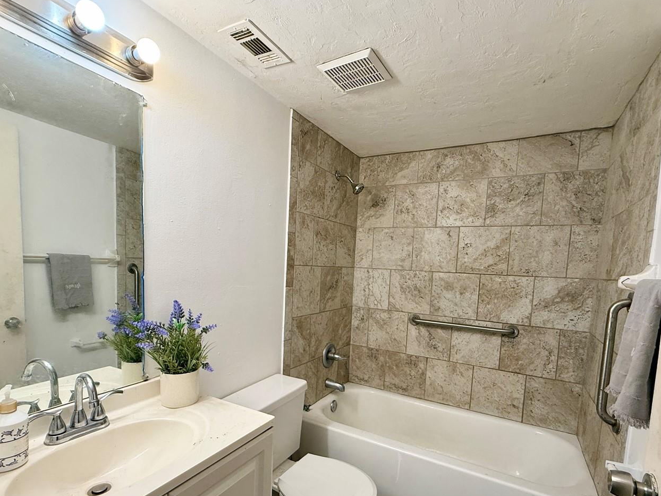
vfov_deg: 71.0
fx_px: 344
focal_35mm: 18
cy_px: 294
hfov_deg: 87.8
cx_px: 331
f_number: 2.2
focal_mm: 2.22
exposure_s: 1/120
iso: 200
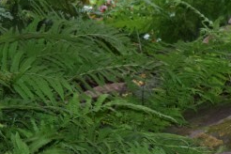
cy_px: 197
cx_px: 434
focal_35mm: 181
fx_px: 1162
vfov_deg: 7.5
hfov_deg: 10.6
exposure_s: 1/80
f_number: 4.5
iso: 800
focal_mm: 29
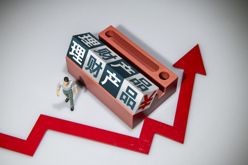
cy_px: 82
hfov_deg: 35.7
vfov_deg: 24.2
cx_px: 124
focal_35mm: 56
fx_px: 386
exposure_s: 1/80
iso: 160
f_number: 13
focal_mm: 56
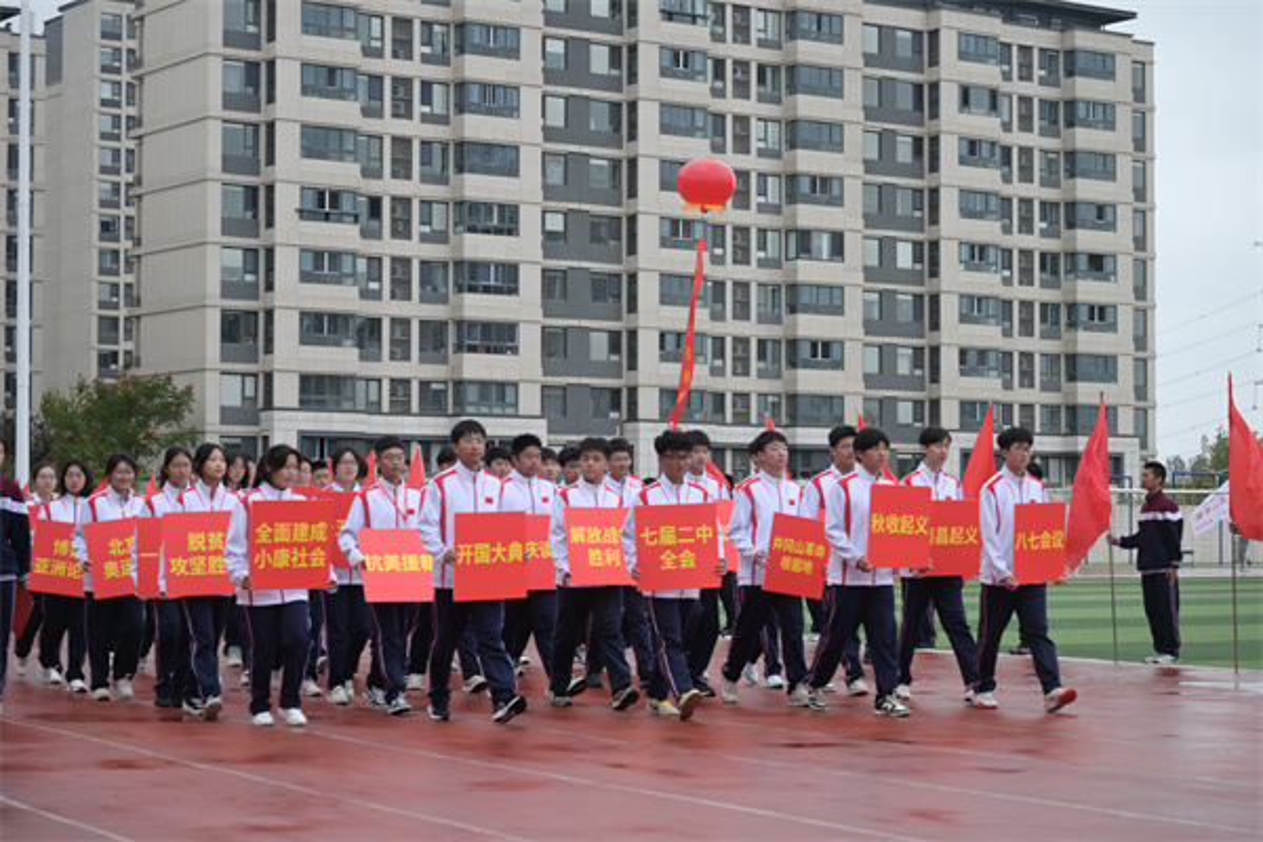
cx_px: 632
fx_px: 2631
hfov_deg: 27.0
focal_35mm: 75
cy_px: 421
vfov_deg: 18.2
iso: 360
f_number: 4.5
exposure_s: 1/250
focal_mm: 50
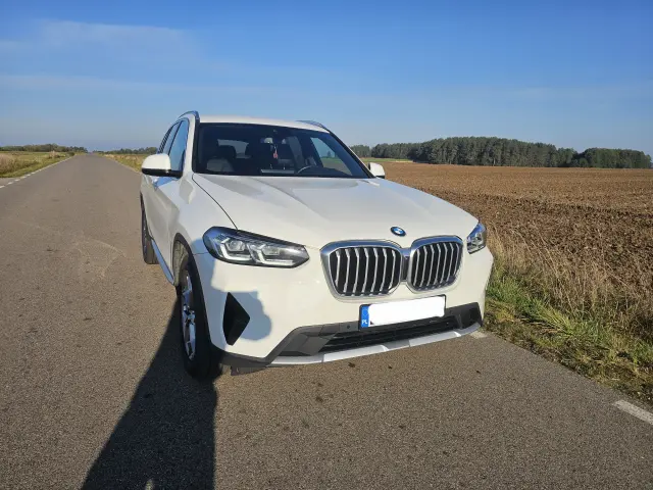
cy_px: 245
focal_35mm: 23
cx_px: 326
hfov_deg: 73.9
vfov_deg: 58.9
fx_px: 434
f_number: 1.7
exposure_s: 1/1111
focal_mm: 6.3
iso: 10
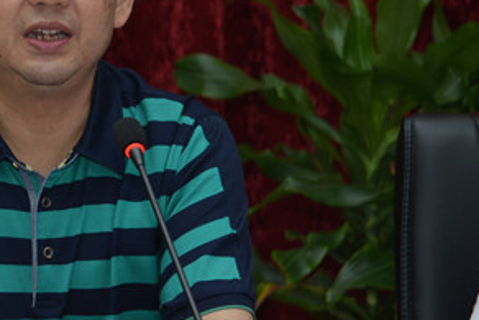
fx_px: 3102
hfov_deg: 8.8
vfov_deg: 5.9
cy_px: 103
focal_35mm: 233
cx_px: -34
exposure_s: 1/60
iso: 500
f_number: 5
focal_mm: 85
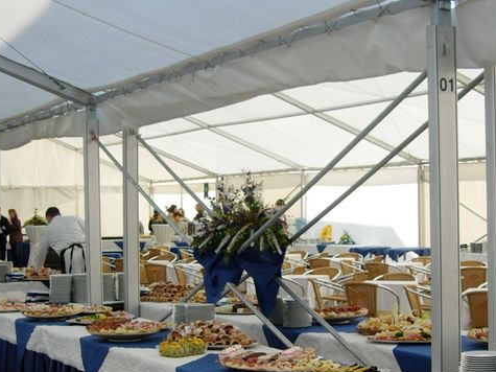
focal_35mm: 80
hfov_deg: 24.4
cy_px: 283
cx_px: 312
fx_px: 1146
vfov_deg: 18.3
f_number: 2.8
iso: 64
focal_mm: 7.8
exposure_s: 1/215
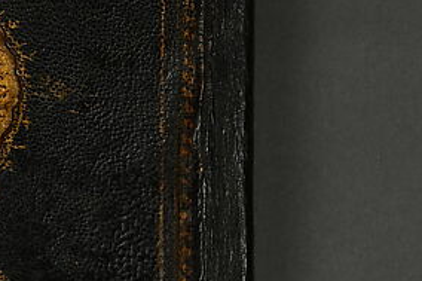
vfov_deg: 5.7
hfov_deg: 8.5
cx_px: -28
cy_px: 33
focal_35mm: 241
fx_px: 2823
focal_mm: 57
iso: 250
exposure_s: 1/30
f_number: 13
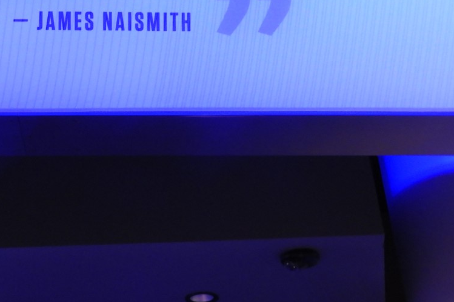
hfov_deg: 32.4
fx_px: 756
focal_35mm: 60
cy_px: 78
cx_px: 84
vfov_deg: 22.4
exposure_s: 1/15
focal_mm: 5.4
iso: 400
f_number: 3.5
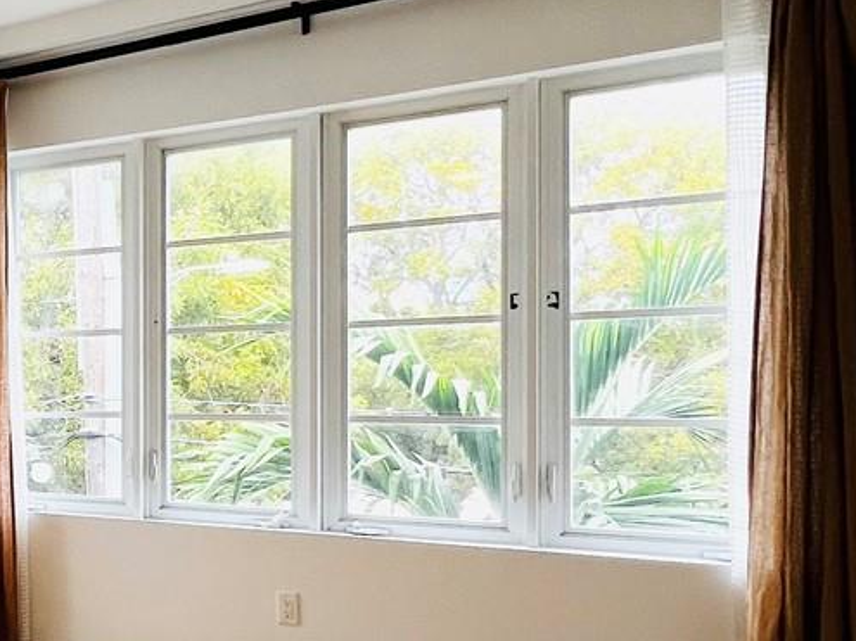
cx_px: -182
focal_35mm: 42
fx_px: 1038
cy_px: 392
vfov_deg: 34.2
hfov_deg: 35.1
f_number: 1.8
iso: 50
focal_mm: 1.57
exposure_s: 1/99
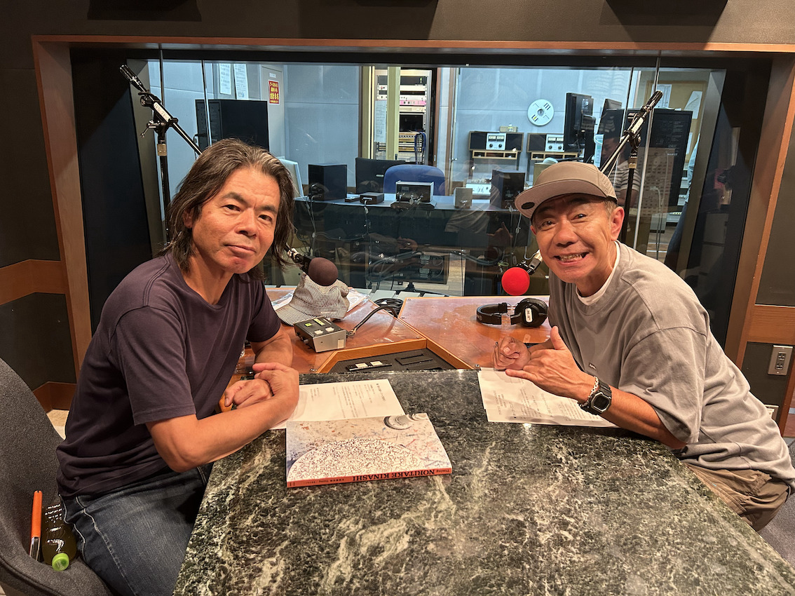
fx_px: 597
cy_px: 298
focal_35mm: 26
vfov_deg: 53.0
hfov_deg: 67.3
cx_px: 398
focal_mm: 5.7
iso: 320
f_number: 1.5
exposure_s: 1/50
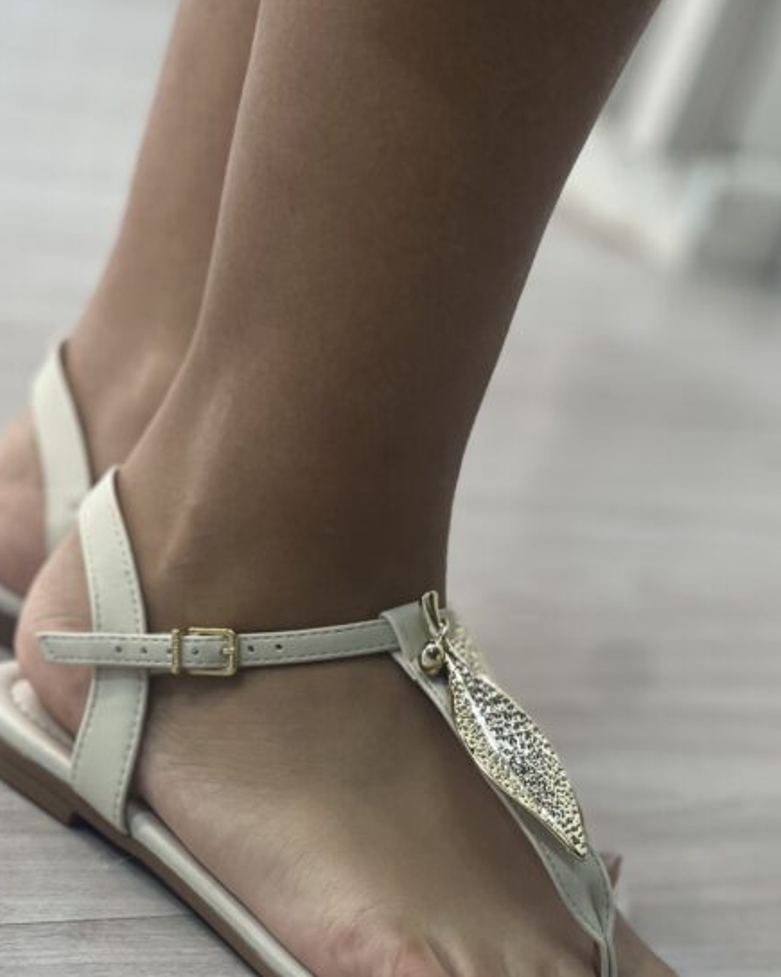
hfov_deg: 12.0
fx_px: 3728
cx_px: 348
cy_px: 669
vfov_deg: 14.9
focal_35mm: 129
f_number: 2.8
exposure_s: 1/120
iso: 160
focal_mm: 9
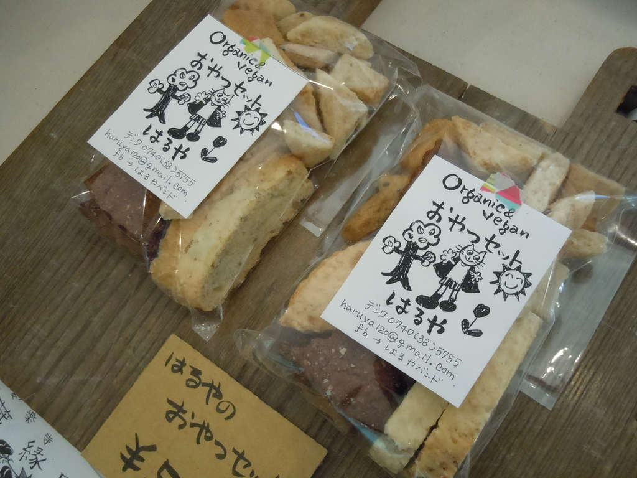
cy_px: 239
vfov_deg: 42.9
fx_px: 607
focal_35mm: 33
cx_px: 318
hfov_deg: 55.4
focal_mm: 5.9
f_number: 4
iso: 800
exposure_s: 1/60
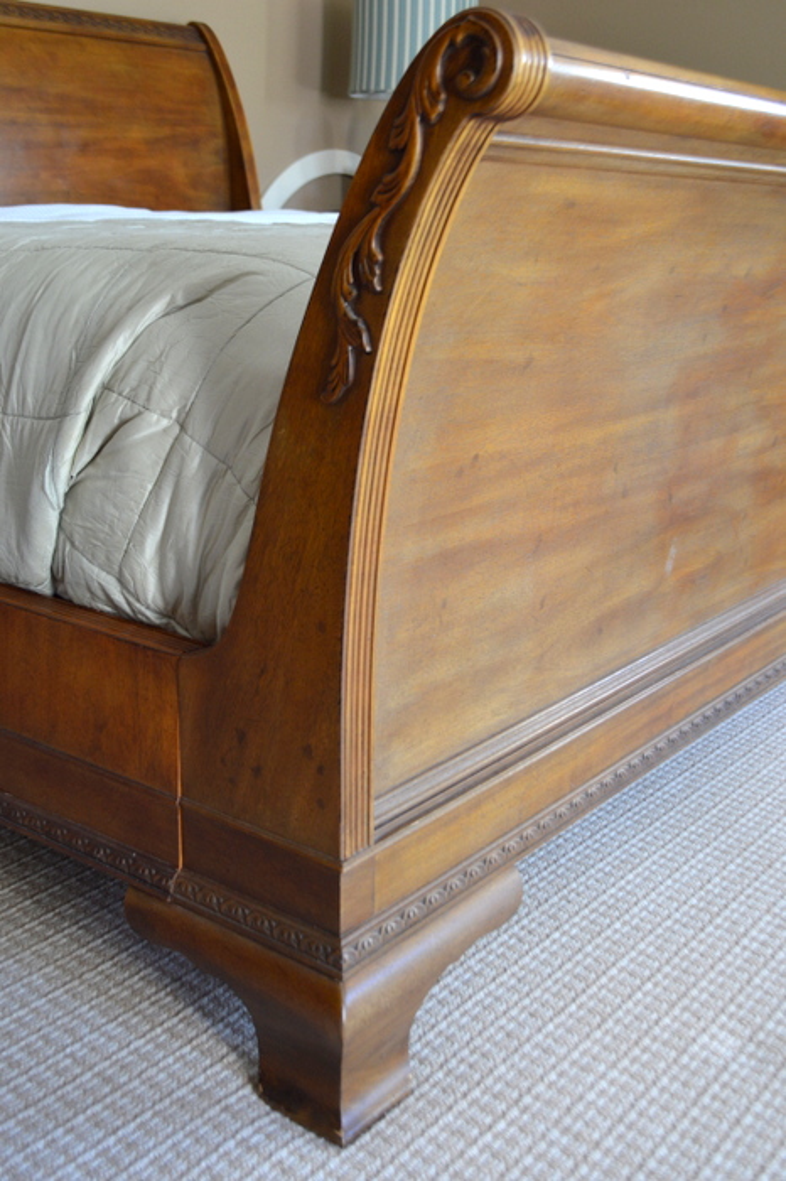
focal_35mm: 39
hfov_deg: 34.2
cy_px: 590
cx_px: 393
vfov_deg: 49.6
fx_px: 1278
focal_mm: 26
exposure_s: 1/15
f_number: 4.2
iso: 400
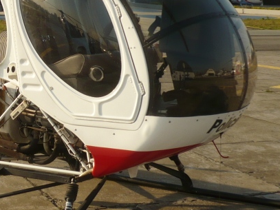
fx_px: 712
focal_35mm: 88
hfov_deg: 21.4
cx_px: -8
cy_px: 41
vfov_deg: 16.6
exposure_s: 1/1000
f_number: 2.8
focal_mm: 5.8
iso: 100
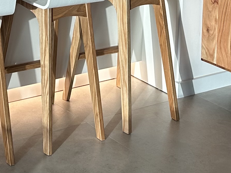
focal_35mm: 109
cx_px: -72
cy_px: -175
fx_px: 727
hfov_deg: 17.0
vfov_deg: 12.1
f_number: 1.78
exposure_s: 1/574
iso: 80
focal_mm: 6.86
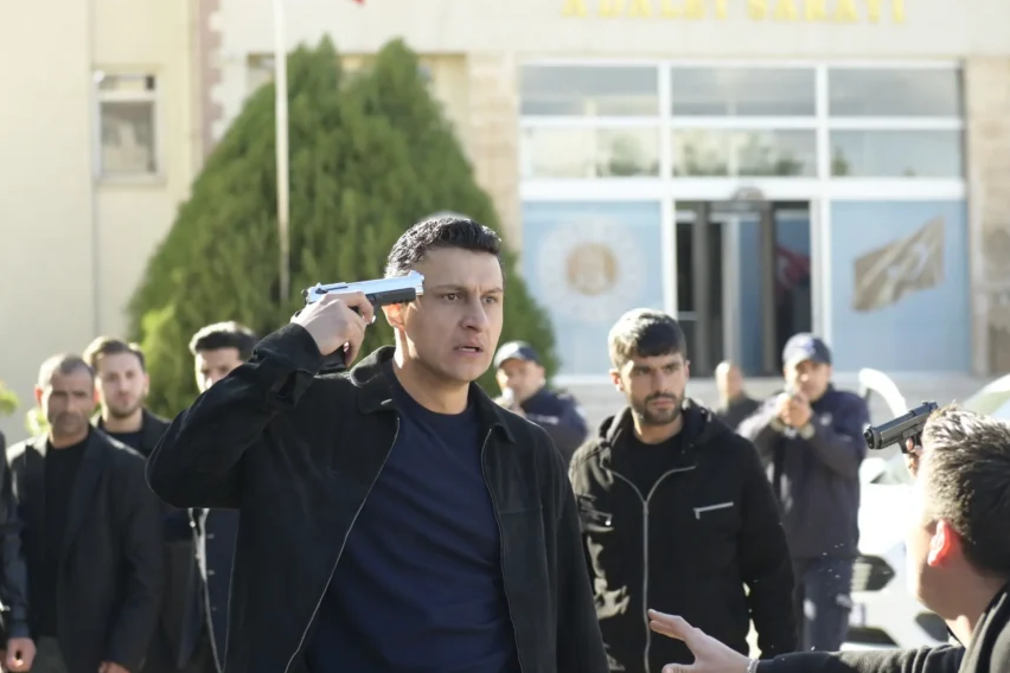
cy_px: 335
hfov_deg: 19.3
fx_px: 2974
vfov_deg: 12.9
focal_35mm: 106
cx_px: 509
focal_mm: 70
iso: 900
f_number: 4
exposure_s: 1/1250
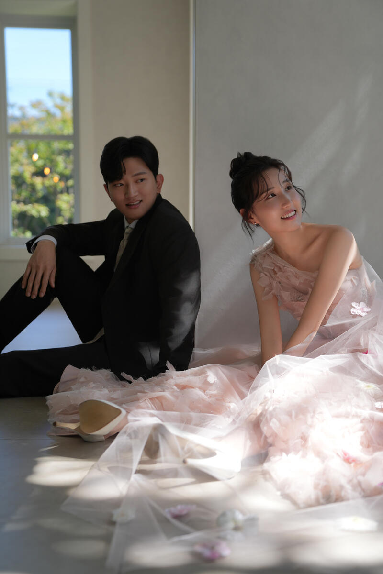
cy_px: 287
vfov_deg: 38.2
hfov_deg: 26.0
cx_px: 192
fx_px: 830
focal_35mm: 52
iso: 125
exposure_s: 1/640
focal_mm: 52
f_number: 2.8
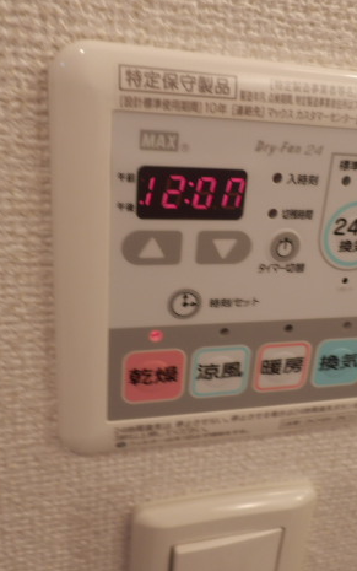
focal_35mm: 35
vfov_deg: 55.3
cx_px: 251
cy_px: 279
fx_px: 544
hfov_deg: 35.8
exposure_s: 1/30
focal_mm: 4.2
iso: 80
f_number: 3
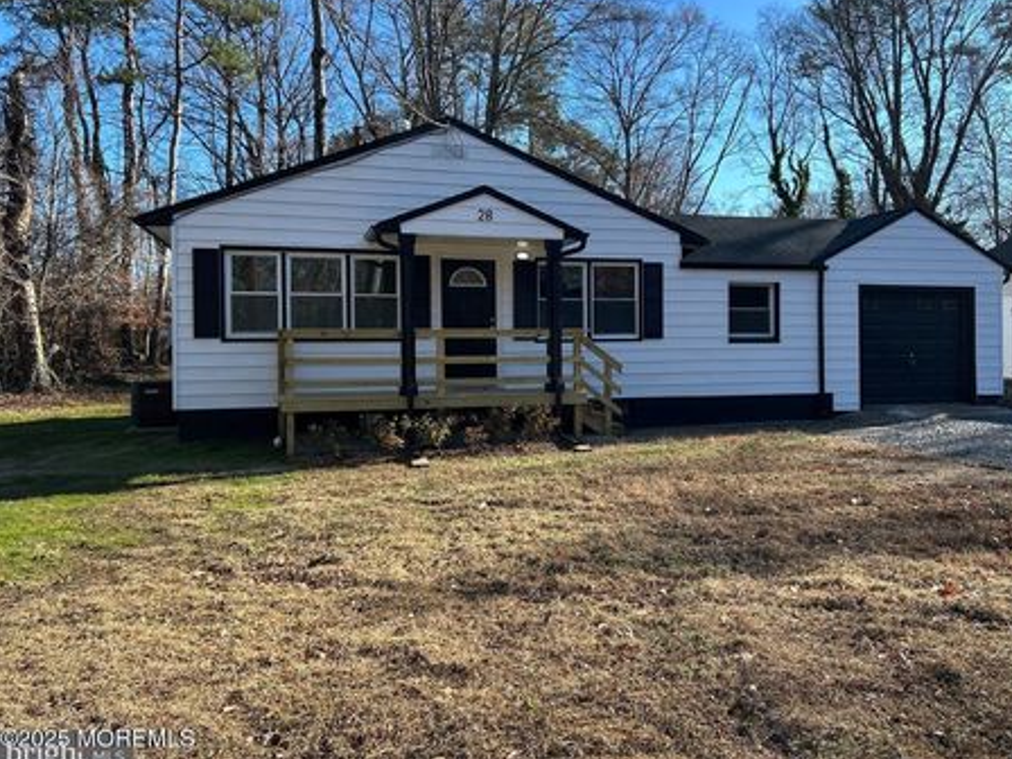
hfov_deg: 61.5
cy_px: 354
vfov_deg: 48.2
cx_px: 560
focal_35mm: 29
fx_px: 848
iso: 50
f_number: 1.5
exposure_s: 1/1431
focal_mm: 5.7
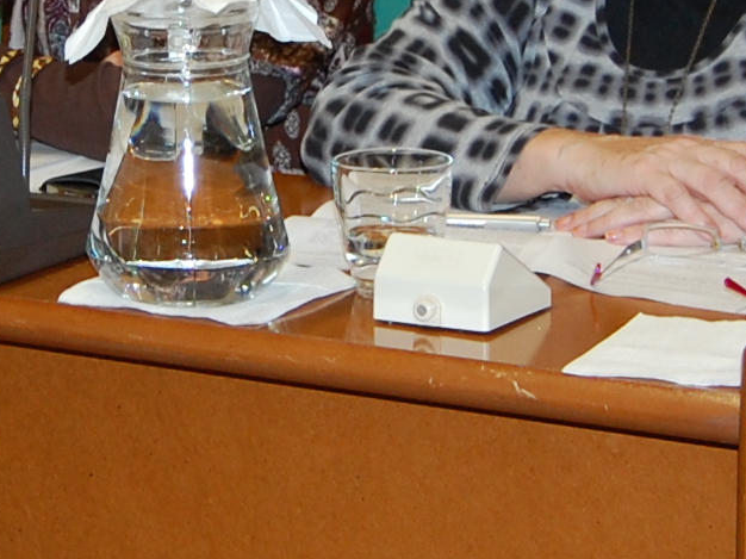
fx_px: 3432
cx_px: 144
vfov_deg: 9.3
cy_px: 83
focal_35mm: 159
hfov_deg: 12.4
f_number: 3.8
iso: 400
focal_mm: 23
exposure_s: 1/60
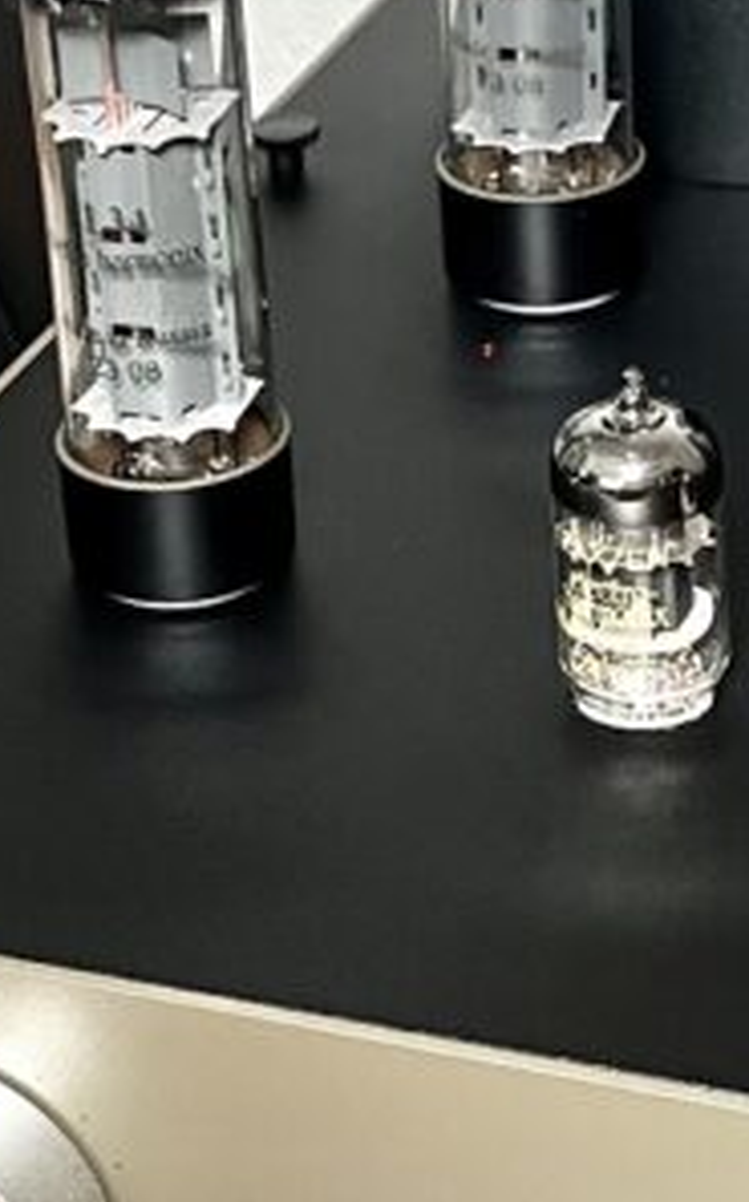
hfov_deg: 11.2
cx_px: 352
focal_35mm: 117
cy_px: 625
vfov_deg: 17.8
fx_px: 3831
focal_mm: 5.1
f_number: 1.6
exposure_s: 1/81
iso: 125
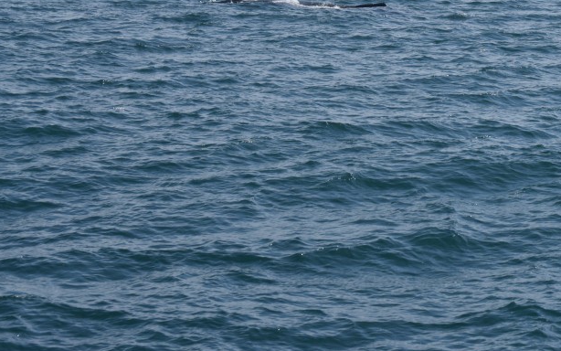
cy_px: 33
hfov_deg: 14.1
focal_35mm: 148
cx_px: 358
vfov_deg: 8.8
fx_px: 2262
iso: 200
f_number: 5.6
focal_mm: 55
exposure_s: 1/1600
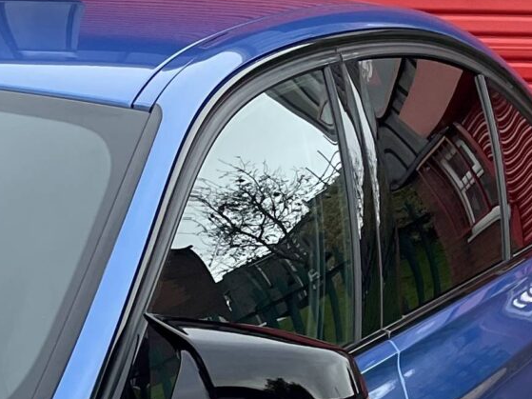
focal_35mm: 119
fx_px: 1828
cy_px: 793
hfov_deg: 14.4
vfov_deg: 11.3
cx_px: -453
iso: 50
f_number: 1.6
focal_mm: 4.2
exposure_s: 1/496
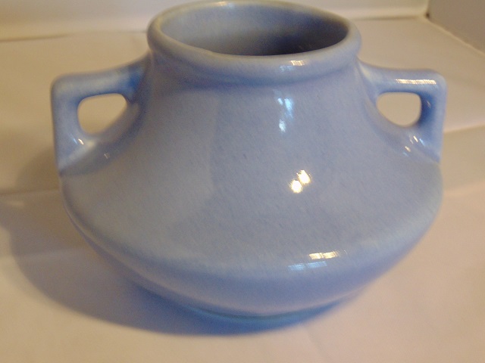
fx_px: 841
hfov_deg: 32.2
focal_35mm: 60
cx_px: 242
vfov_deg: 24.4
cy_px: 182
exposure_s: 1/60
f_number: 3.6
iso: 250
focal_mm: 10.8
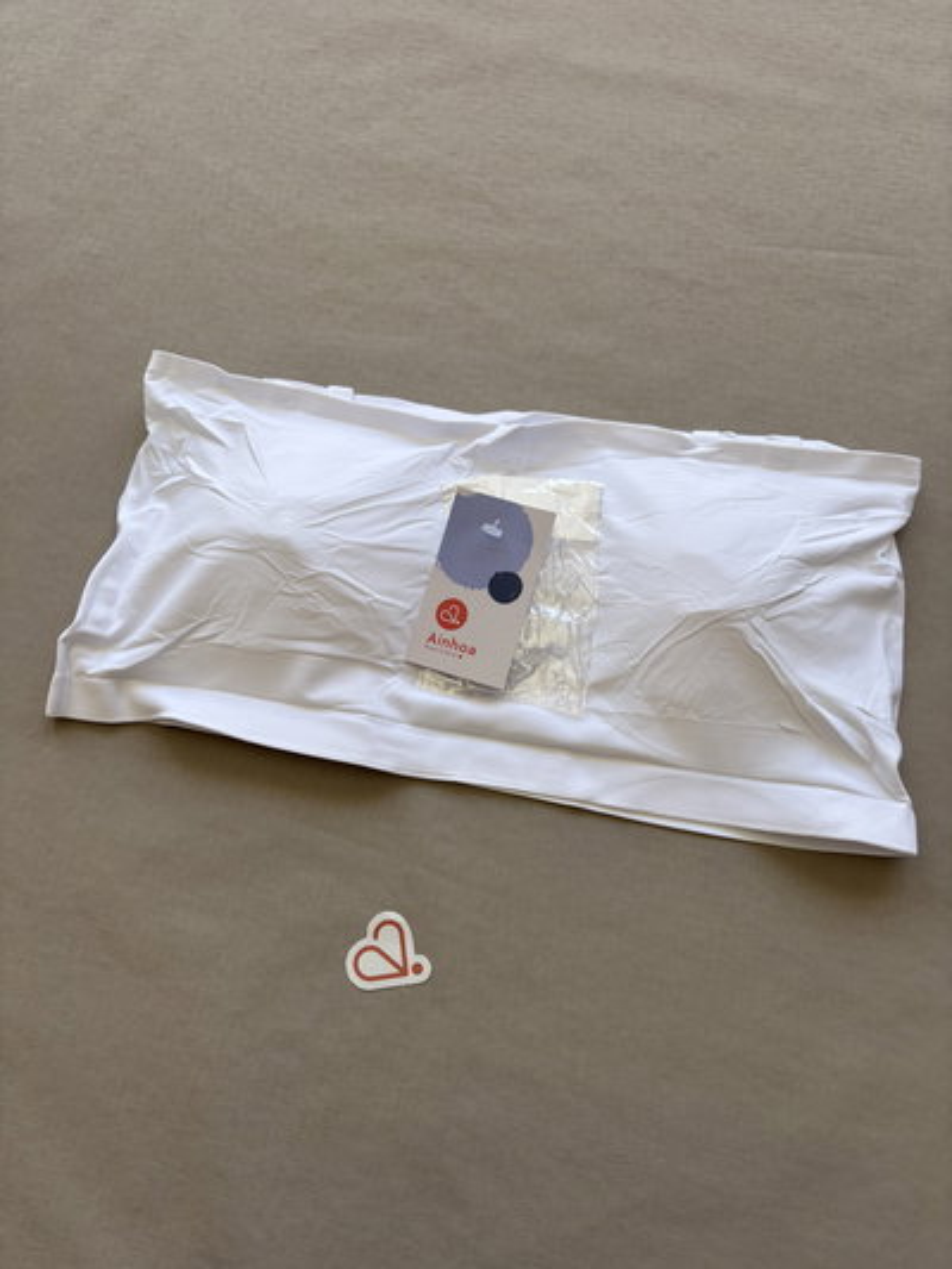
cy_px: 634
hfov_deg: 53.1
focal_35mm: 26
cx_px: 476
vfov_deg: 67.3
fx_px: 953
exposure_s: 1/393
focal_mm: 5.96
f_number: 1.6
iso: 50
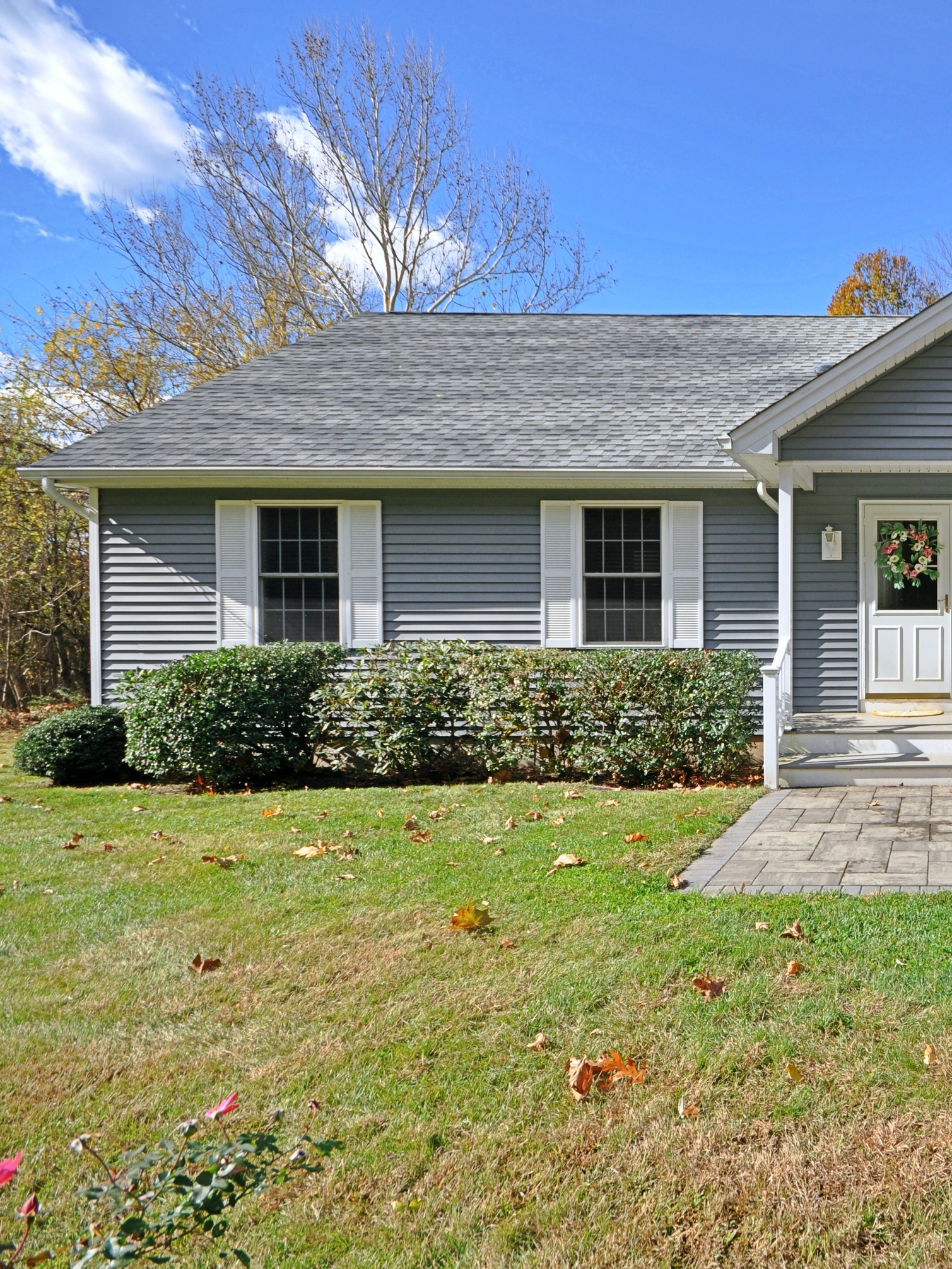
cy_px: 635
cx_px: 962
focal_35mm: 22
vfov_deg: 76.4
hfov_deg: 49.3
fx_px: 806
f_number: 8
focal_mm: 10
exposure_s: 1/250
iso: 200
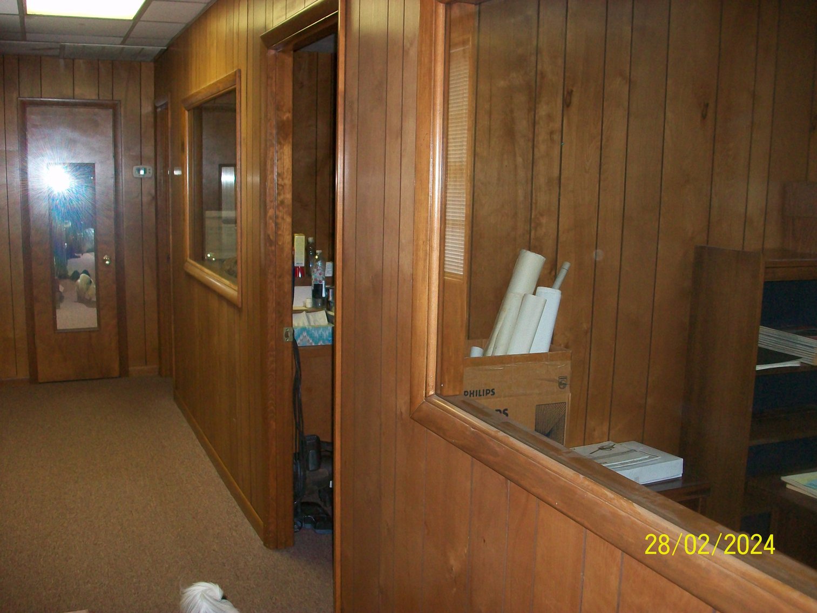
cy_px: 306
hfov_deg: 54.0
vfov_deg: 41.8
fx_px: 803
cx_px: 408
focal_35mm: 34
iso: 160
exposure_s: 1/60
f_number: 2.8
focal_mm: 5.7
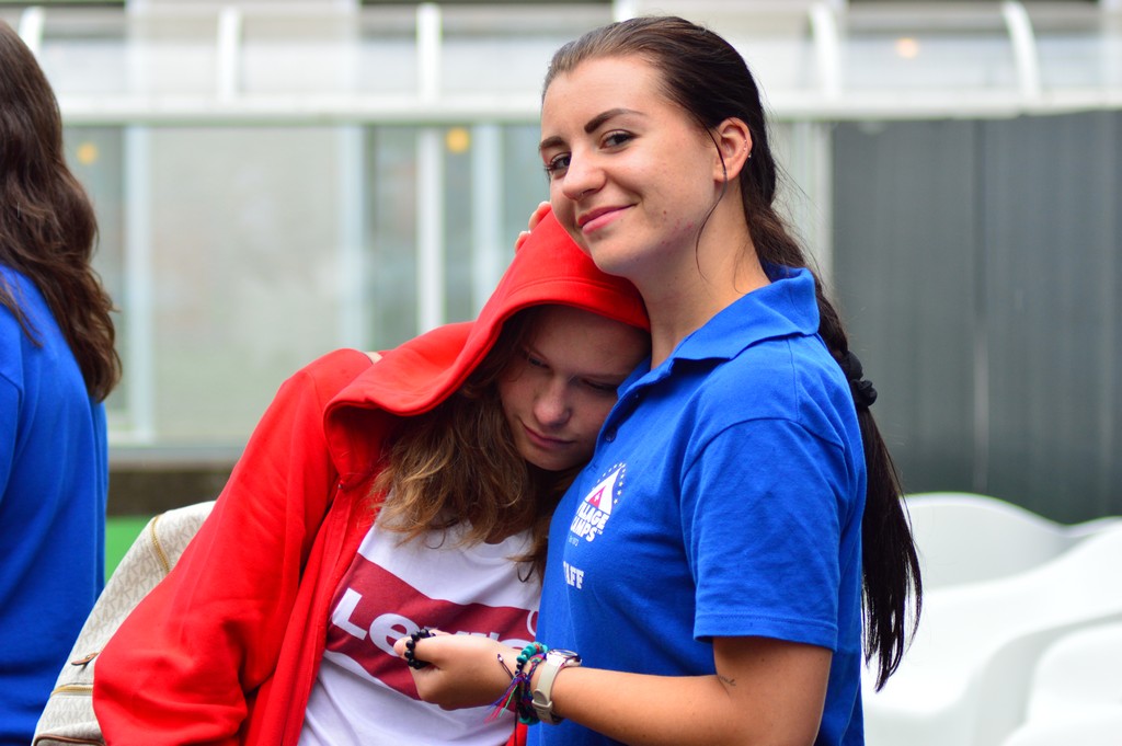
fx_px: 3270
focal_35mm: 105
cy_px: 373
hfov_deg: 19.5
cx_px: 561
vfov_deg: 13.0
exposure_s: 1/400
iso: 400
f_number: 4
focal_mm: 70
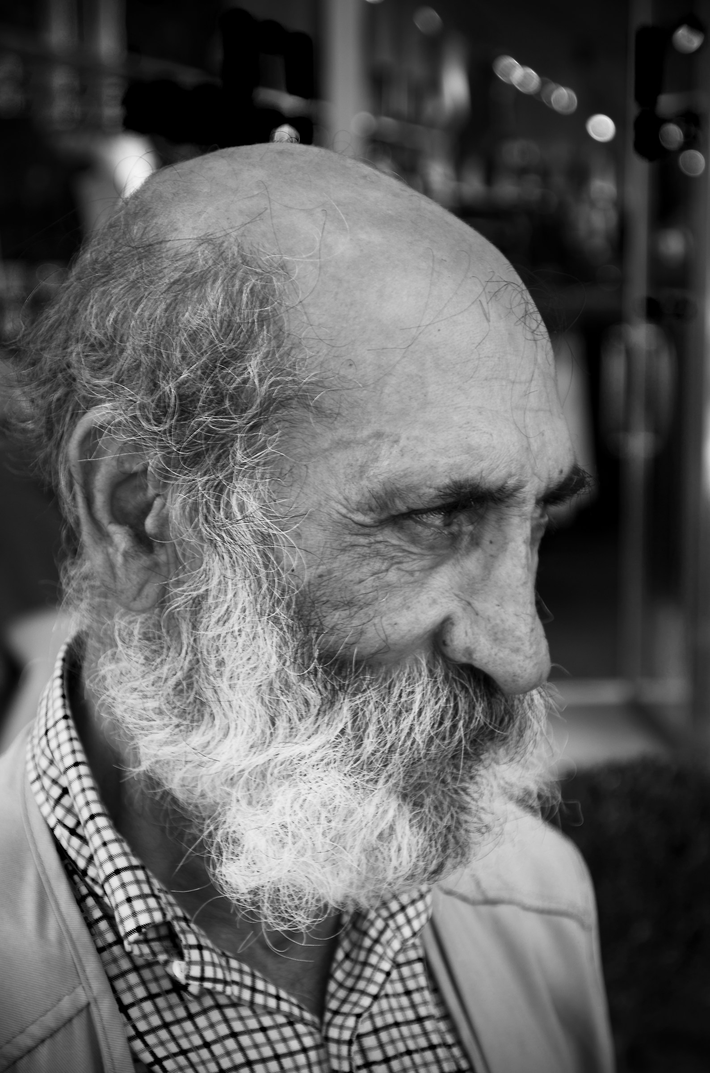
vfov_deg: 28.1
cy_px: 536
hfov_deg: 18.8
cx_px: 355
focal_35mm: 72
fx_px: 2140
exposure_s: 1/100
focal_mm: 48
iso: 100
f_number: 5
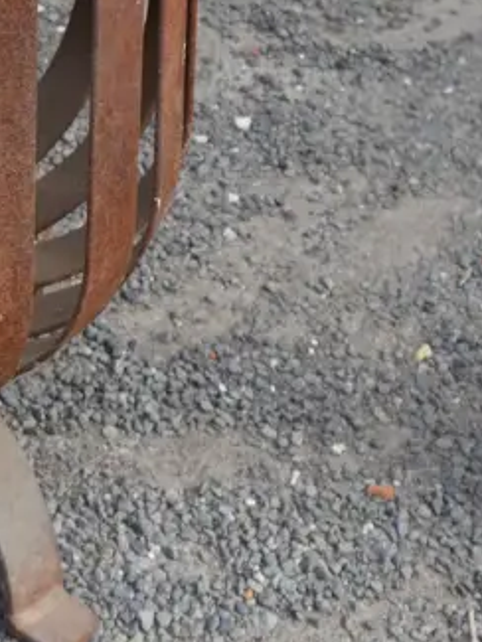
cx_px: -125
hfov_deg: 11.5
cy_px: -209
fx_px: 2338
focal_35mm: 126
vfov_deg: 14.9
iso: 200
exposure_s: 1/250
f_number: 6.3
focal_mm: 20
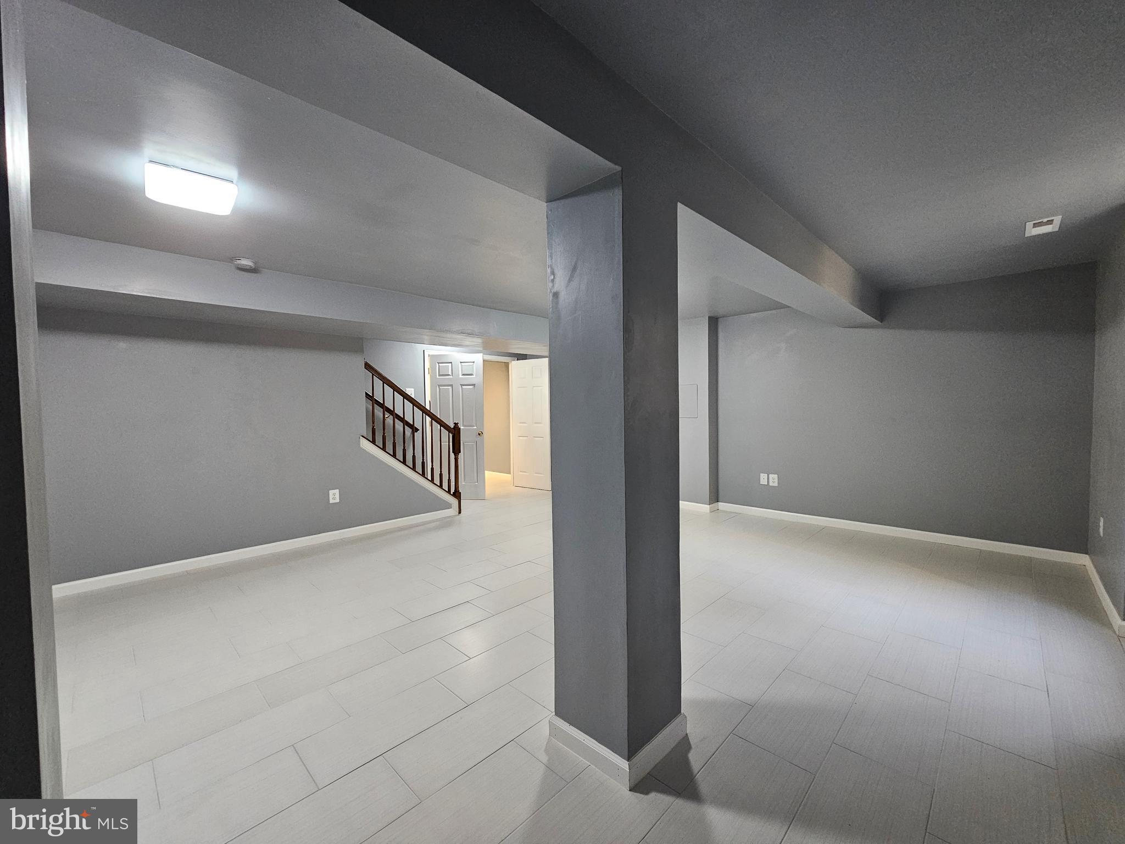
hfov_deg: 106.2
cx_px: 562
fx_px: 422
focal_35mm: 13
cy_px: 422
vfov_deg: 89.9
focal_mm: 2.2
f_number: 2.2
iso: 320
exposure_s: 1/40
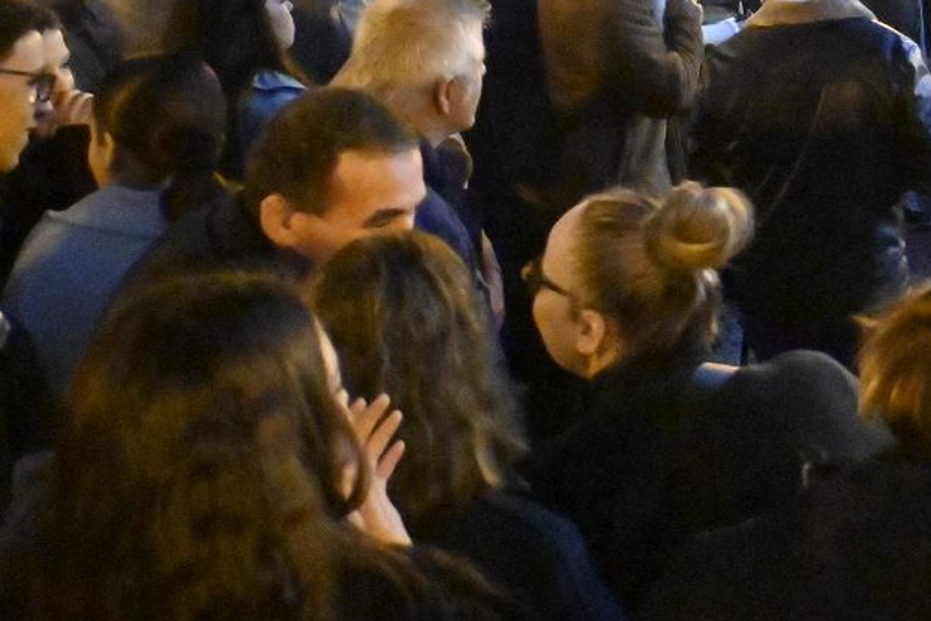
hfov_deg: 21.4
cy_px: -136
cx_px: 1172
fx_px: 2248
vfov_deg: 15.1
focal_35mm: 87
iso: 16000
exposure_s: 1/100
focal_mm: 22.5
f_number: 4
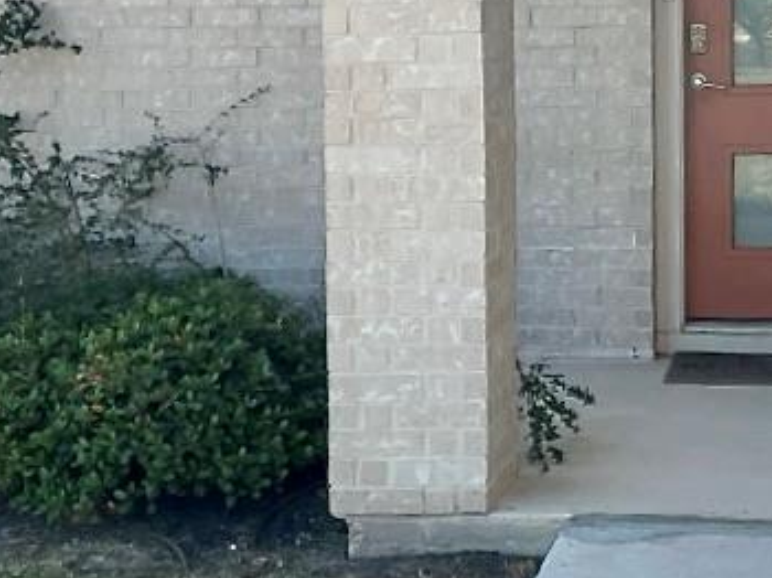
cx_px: 706
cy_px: 93
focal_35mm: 76
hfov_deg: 24.9
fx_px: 1694
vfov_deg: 19.1
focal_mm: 3
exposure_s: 1/657
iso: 25
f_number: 1.8
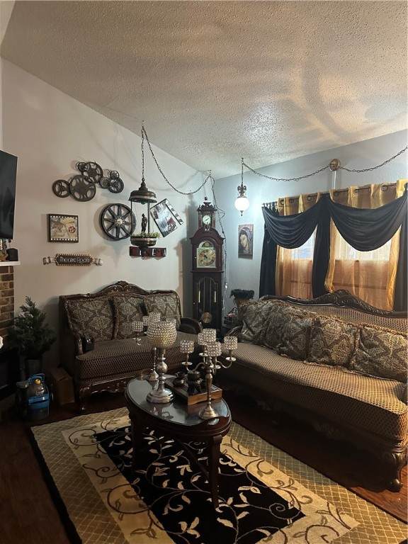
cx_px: 204
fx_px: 377
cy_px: 272
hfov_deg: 56.8
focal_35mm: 24
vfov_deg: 71.6
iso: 800
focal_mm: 6.86
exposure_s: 1/40
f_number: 1.78
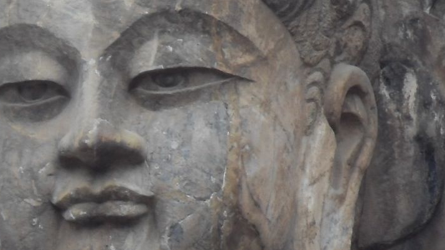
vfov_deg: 3.3
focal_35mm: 365
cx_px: 171
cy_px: 239
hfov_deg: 5.9
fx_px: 4306
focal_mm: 19.8
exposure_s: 1/90
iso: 160
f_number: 4.5
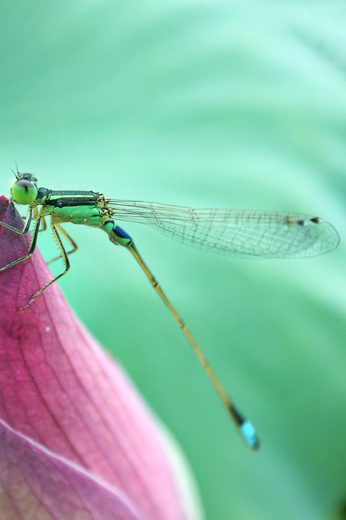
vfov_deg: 60.3
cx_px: 148
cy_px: 261
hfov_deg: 42.2
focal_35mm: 31
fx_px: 447
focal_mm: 4.15
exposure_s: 1/117
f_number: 2.2
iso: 32
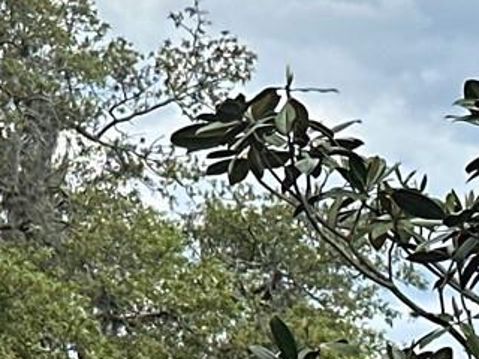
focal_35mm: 240
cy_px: 476
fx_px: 3321
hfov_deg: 8.2
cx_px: -111
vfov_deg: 6.1
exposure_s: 1/3597
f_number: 1.78
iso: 64
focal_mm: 6.86
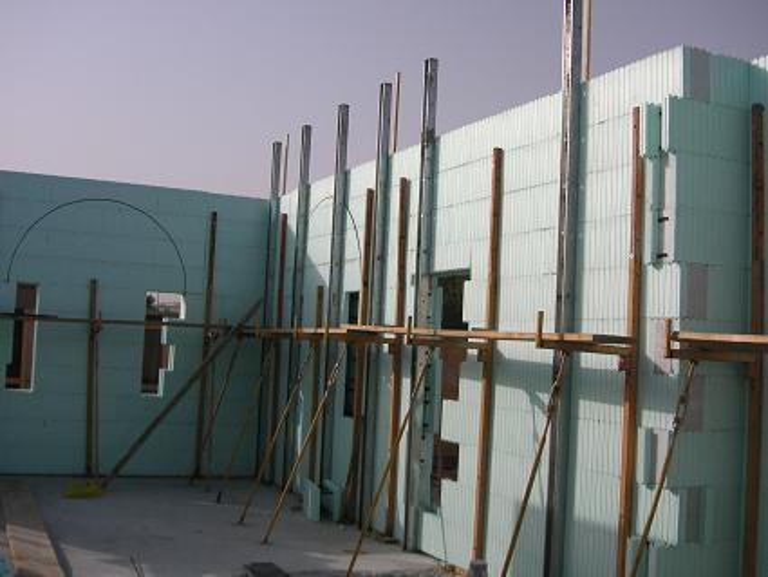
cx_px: 384
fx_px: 821
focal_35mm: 37
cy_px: 288
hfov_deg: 50.1
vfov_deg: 38.7
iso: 50
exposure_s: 1/350
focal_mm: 6.1
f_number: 6.7
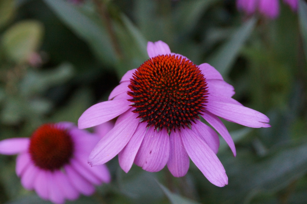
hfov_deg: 19.5
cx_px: 154
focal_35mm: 105
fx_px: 895
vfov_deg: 13.0
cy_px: 102
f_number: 5
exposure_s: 1/100
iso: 1600
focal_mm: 70
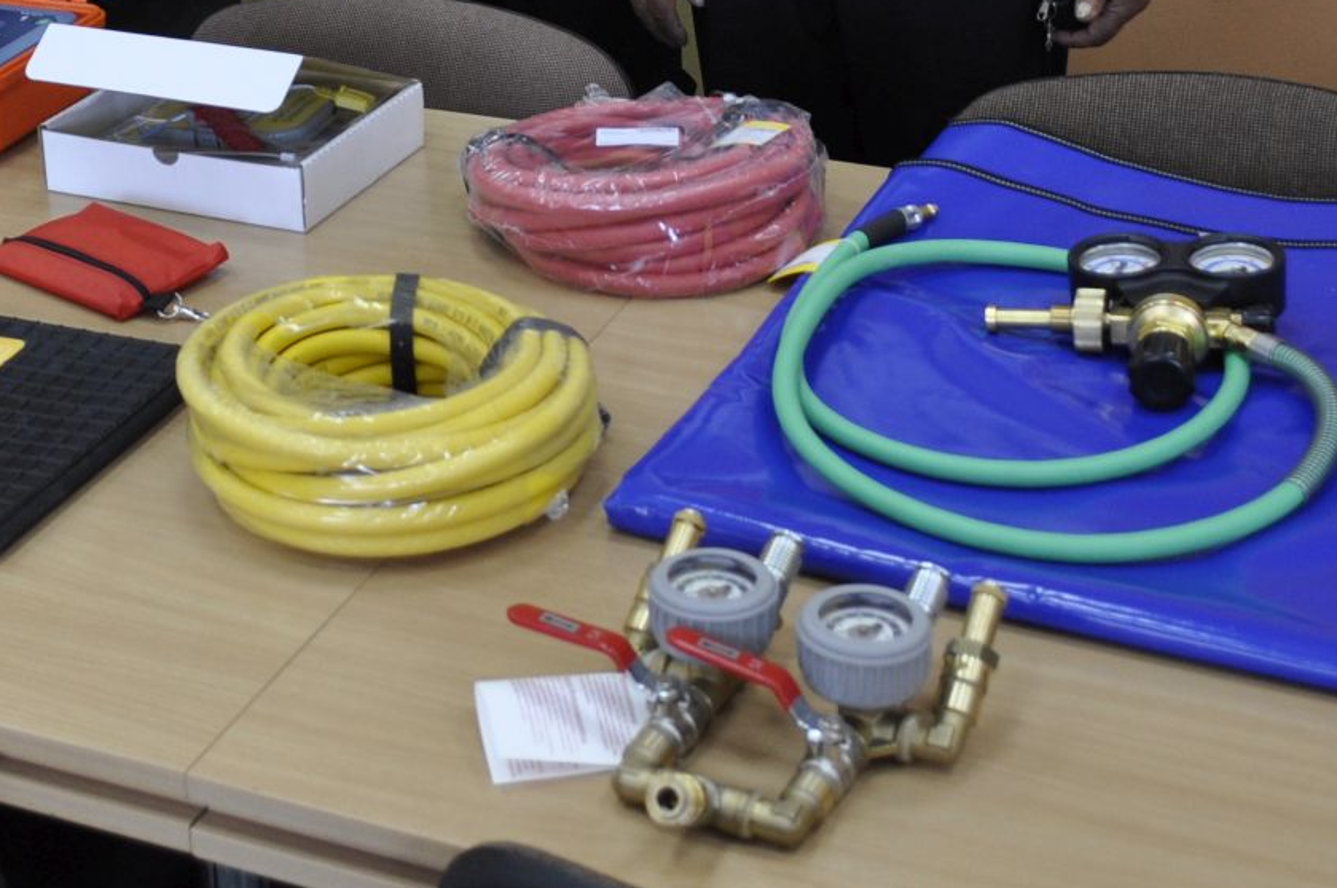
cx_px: 430
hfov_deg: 29.1
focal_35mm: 69
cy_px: -32
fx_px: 2559
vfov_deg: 19.0
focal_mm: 18
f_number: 4
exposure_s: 1/60
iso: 450
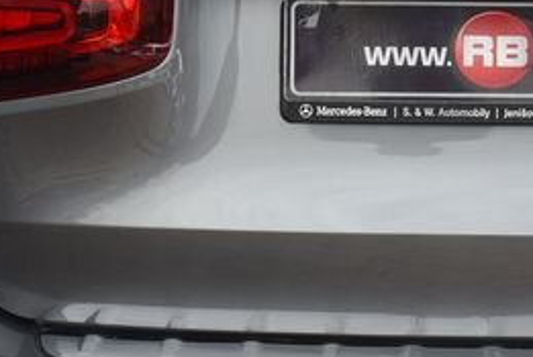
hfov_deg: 10.9
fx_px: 2788
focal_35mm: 188
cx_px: 476
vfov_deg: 7.3
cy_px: 37
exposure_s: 1/320
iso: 500
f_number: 9
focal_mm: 48
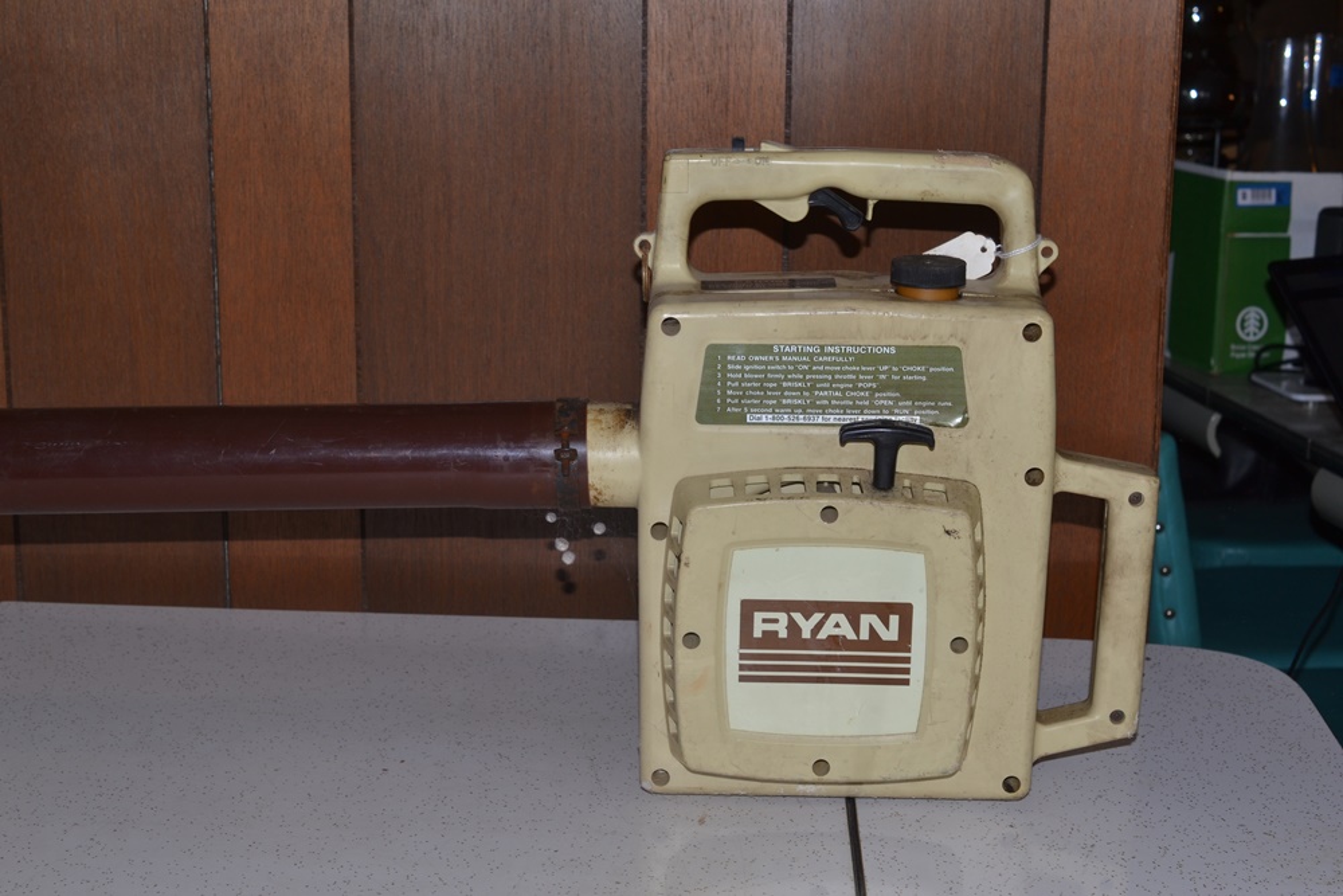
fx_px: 2239
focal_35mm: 60
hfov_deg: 33.4
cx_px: 672
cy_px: 448
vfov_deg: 22.6
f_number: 8
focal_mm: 40
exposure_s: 1/60
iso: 110
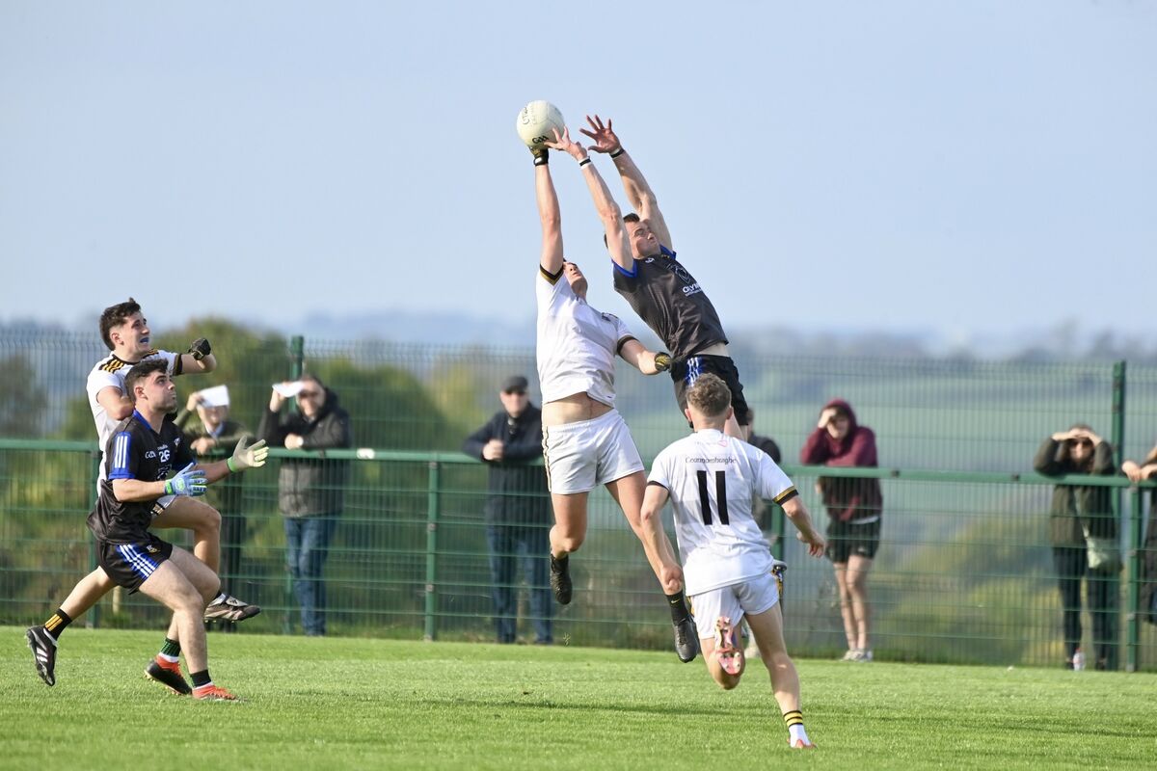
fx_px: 16068
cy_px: 386
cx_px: 578
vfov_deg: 2.7
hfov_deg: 4.1
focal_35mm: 500
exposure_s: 1/2500
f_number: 5.6
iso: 1250
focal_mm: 500
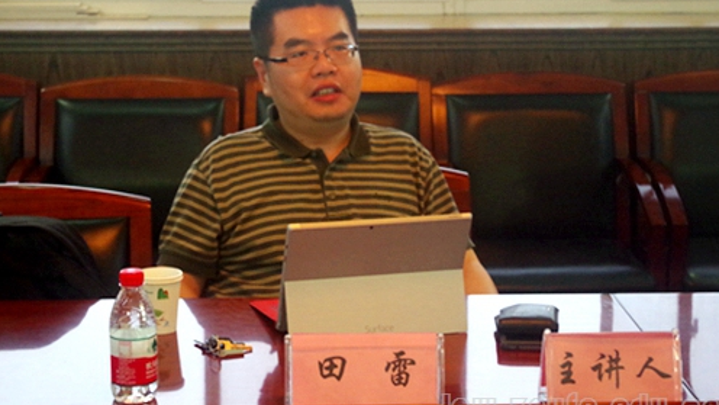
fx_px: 1449
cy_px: 185
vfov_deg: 15.9
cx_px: 360
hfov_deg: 27.9
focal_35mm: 76
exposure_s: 1/40
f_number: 5.6
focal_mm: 47.5
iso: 1600
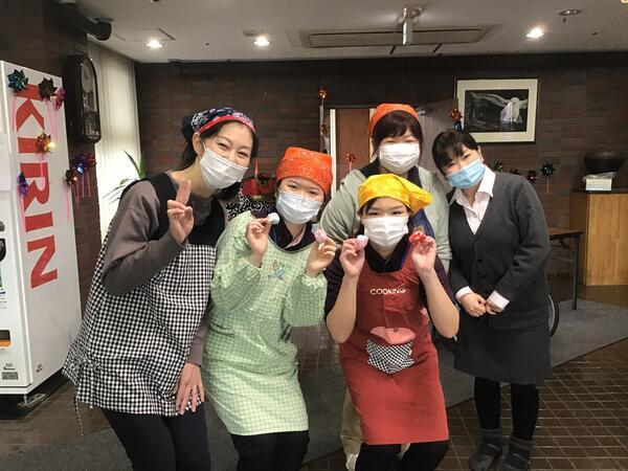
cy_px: 236
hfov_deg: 58.4
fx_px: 562
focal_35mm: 31
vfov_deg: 45.4
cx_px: 314
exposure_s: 1/30
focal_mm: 3.3
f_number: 2.4
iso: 80
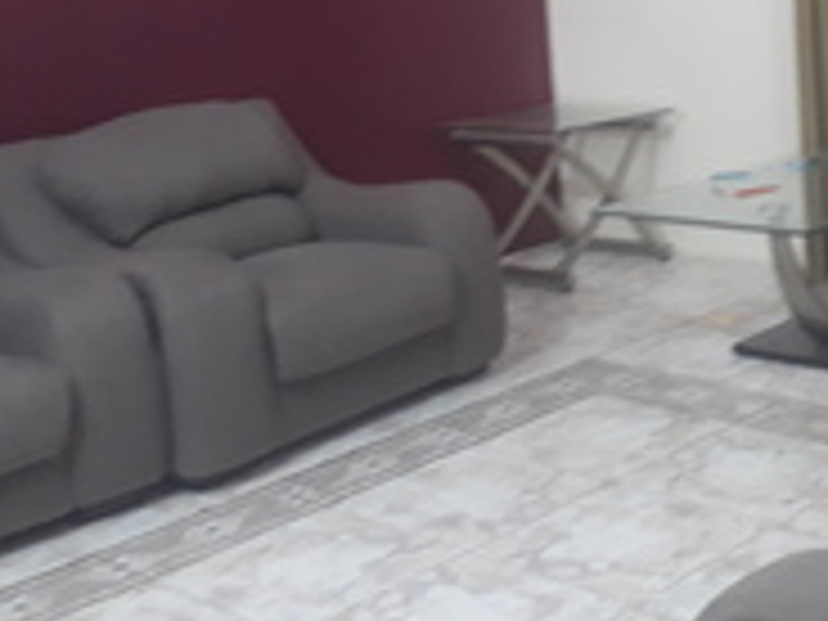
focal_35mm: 67
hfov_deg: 28.7
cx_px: 592
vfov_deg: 21.4
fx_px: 1603
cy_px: 61
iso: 250
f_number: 1.9
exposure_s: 1/17
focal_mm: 3.6
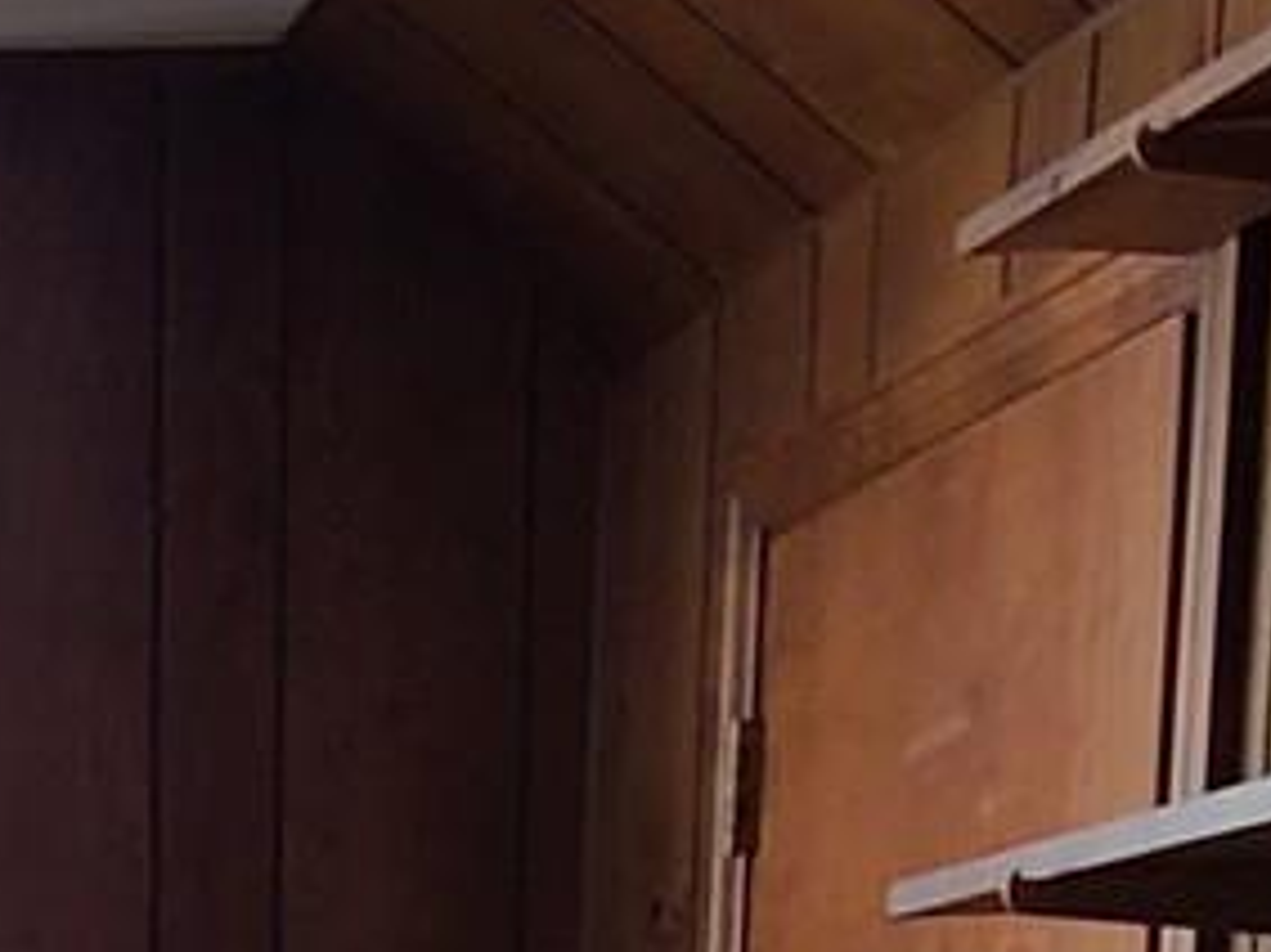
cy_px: 2043
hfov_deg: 18.5
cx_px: -647
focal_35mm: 94
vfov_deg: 13.1
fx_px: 3450
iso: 160
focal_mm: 2.2
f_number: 2.2
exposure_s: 1/57
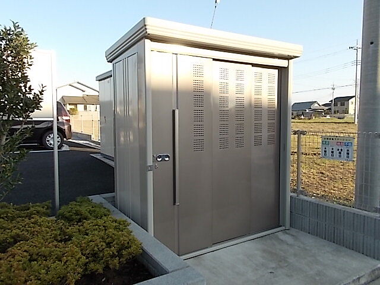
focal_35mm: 26
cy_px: 142
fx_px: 285
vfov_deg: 53.1
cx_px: 190
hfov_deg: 67.3
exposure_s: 1/250
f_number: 3.2
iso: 80
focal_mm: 4.6
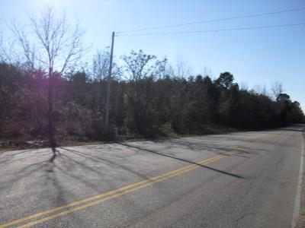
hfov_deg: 51.4
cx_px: 152
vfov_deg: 39.7
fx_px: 317
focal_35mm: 36
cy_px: 114
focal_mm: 6.3
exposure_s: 1/160
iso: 64
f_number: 7.8
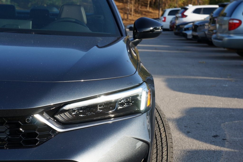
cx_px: 122
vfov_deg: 16.5
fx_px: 556
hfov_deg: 24.6
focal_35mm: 82
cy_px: 81
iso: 100
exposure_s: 1/160
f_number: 7.1
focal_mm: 55
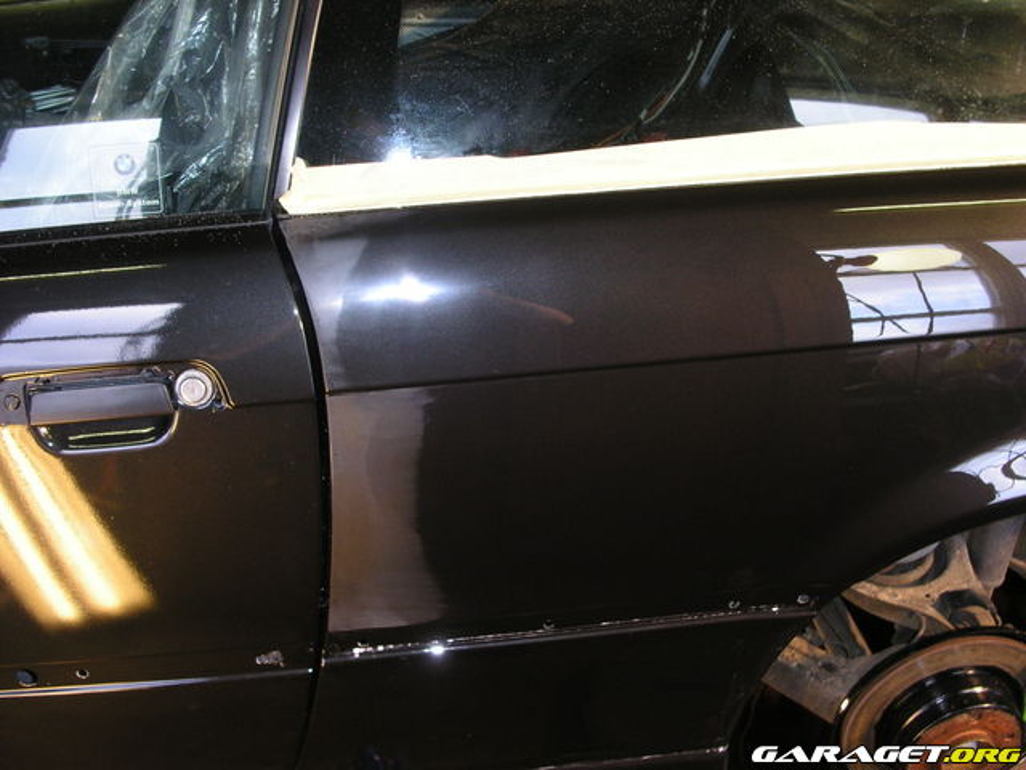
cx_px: 513
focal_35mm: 38
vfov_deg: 37.7
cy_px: 385
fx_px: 1126
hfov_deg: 49.0
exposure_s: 1/45
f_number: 2.8
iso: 200
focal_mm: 7.8
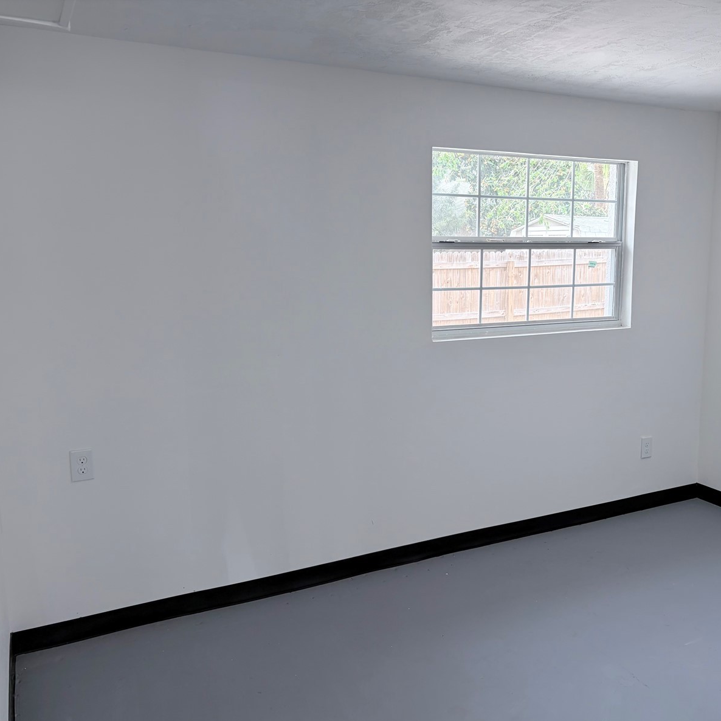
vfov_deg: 52.5
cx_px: 426
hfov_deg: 52.2
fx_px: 731
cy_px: 364
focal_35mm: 31
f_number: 1.6
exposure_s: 1/152
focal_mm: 5.96
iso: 50
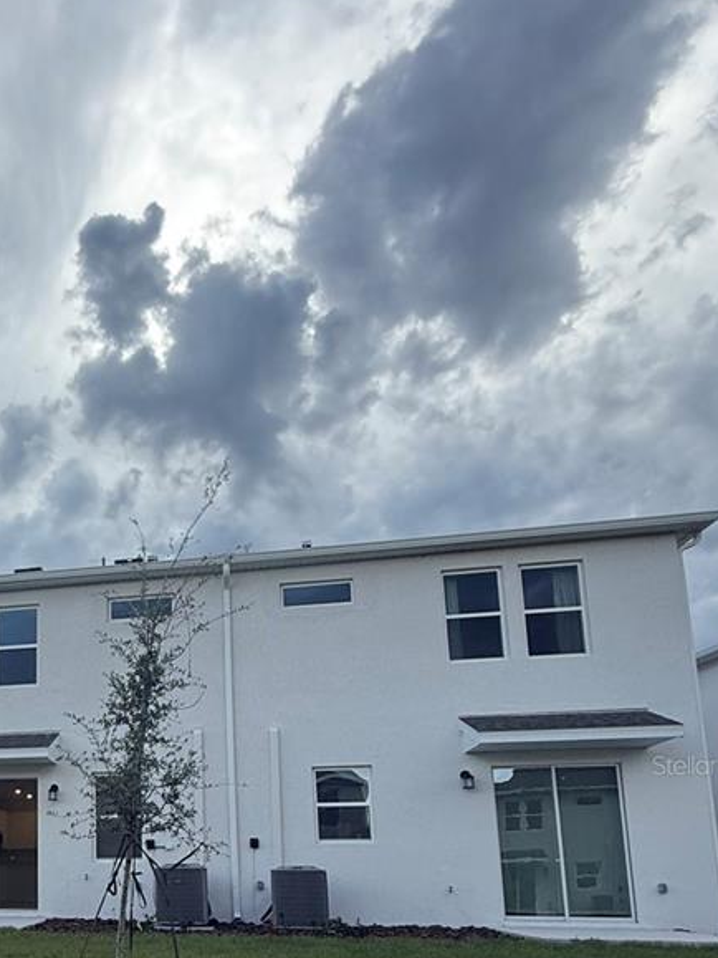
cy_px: 764
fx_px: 802
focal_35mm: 29
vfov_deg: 57.2
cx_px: 25
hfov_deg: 42.6
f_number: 2.2
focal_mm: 2.22
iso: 50
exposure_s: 1/607
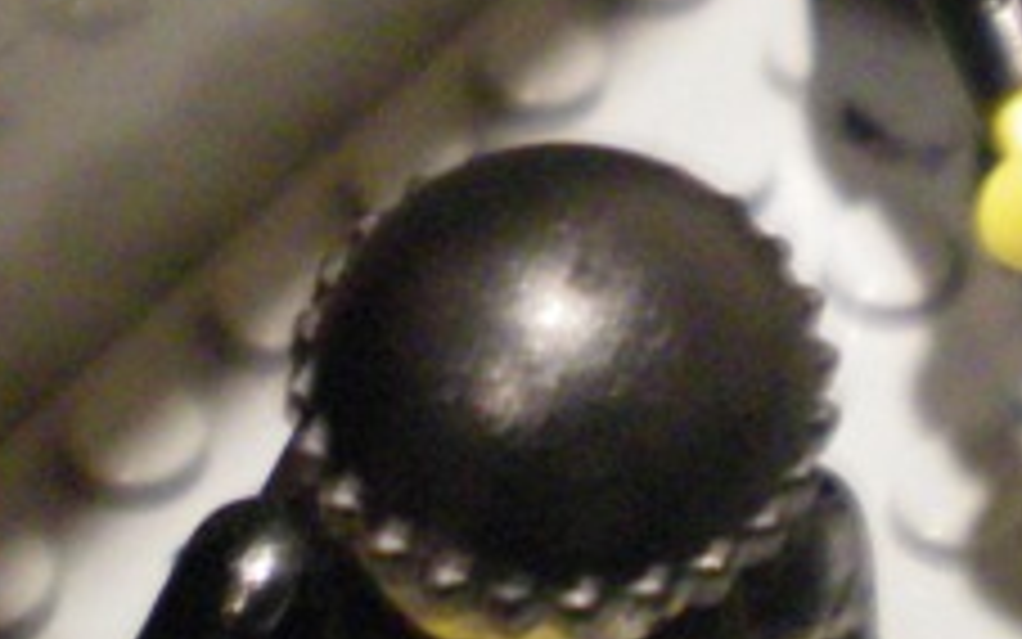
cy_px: -162
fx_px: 3956
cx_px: 977
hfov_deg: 14.5
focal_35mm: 142
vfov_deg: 9.1
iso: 400
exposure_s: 1/5
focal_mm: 6.3
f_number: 3.1
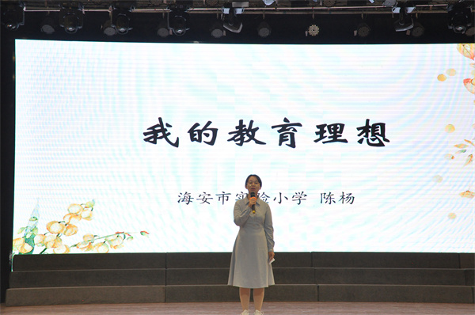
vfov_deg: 20.1
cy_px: 158
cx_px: 238
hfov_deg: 29.9
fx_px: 889
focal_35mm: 68
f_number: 6.3
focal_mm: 45
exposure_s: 1/200
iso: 1250
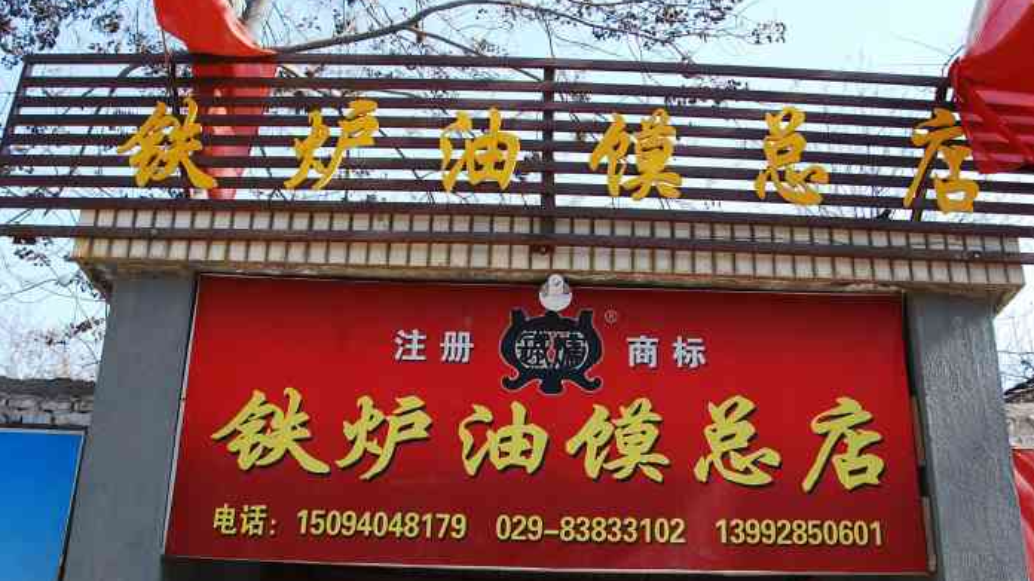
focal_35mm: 38
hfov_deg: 52.8
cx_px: 518
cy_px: 332
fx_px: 1042
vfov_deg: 31.1
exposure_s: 1/125
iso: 100
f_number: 5.6
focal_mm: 24
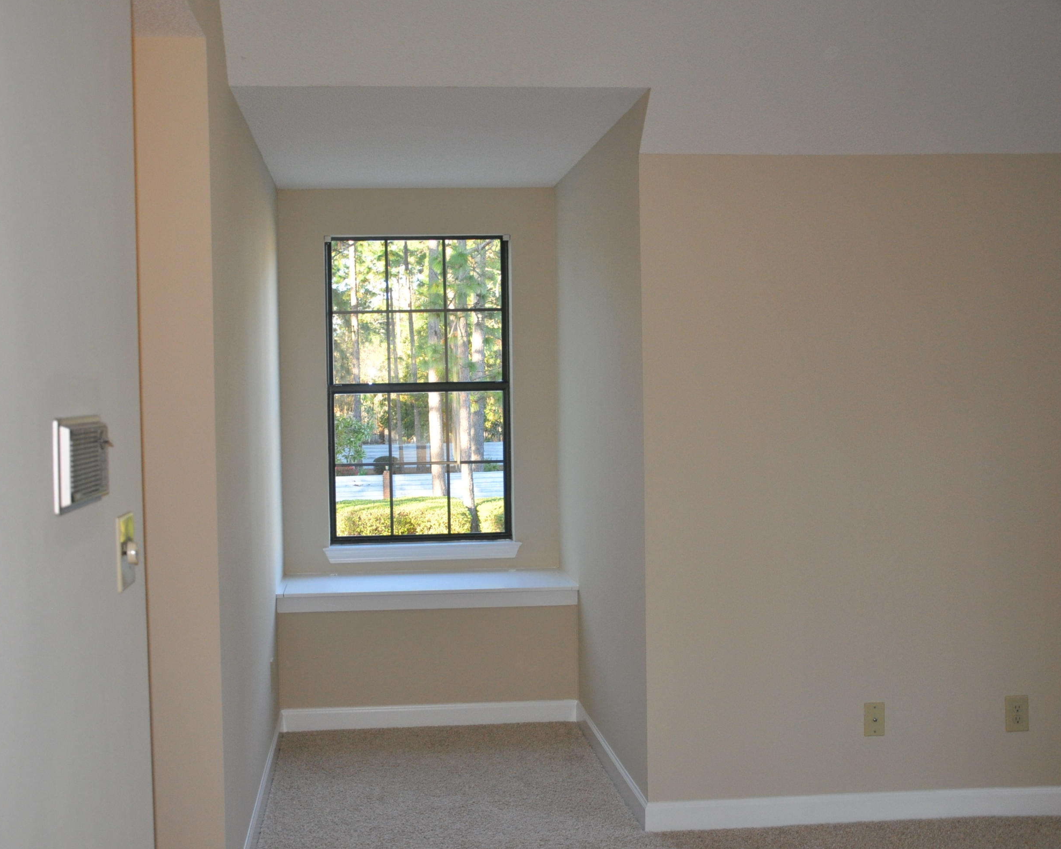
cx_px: 473
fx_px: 1193
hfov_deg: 47.9
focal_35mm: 38
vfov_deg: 39.2
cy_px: 424
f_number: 3.8
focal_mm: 22
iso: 800
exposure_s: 1/60
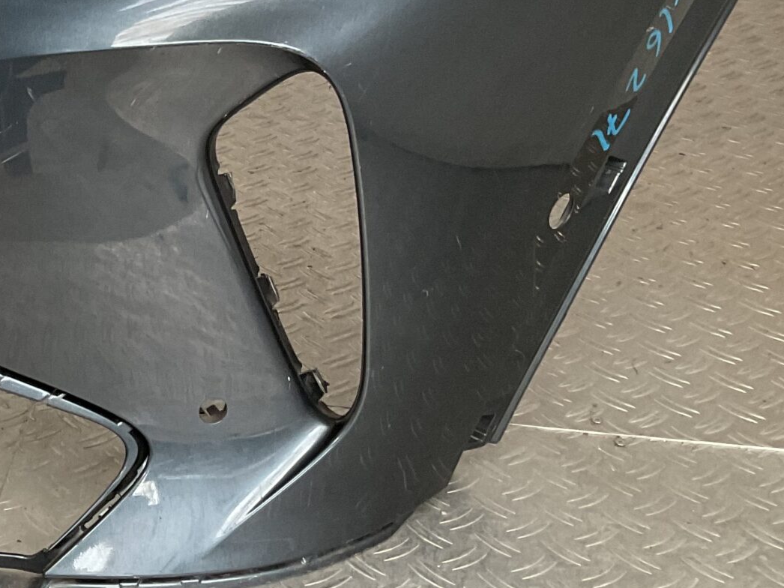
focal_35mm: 71
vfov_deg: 20.5
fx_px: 1608
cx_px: -125
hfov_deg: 25.0
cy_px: 117
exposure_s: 1/60
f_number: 1.8
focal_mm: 3
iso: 64
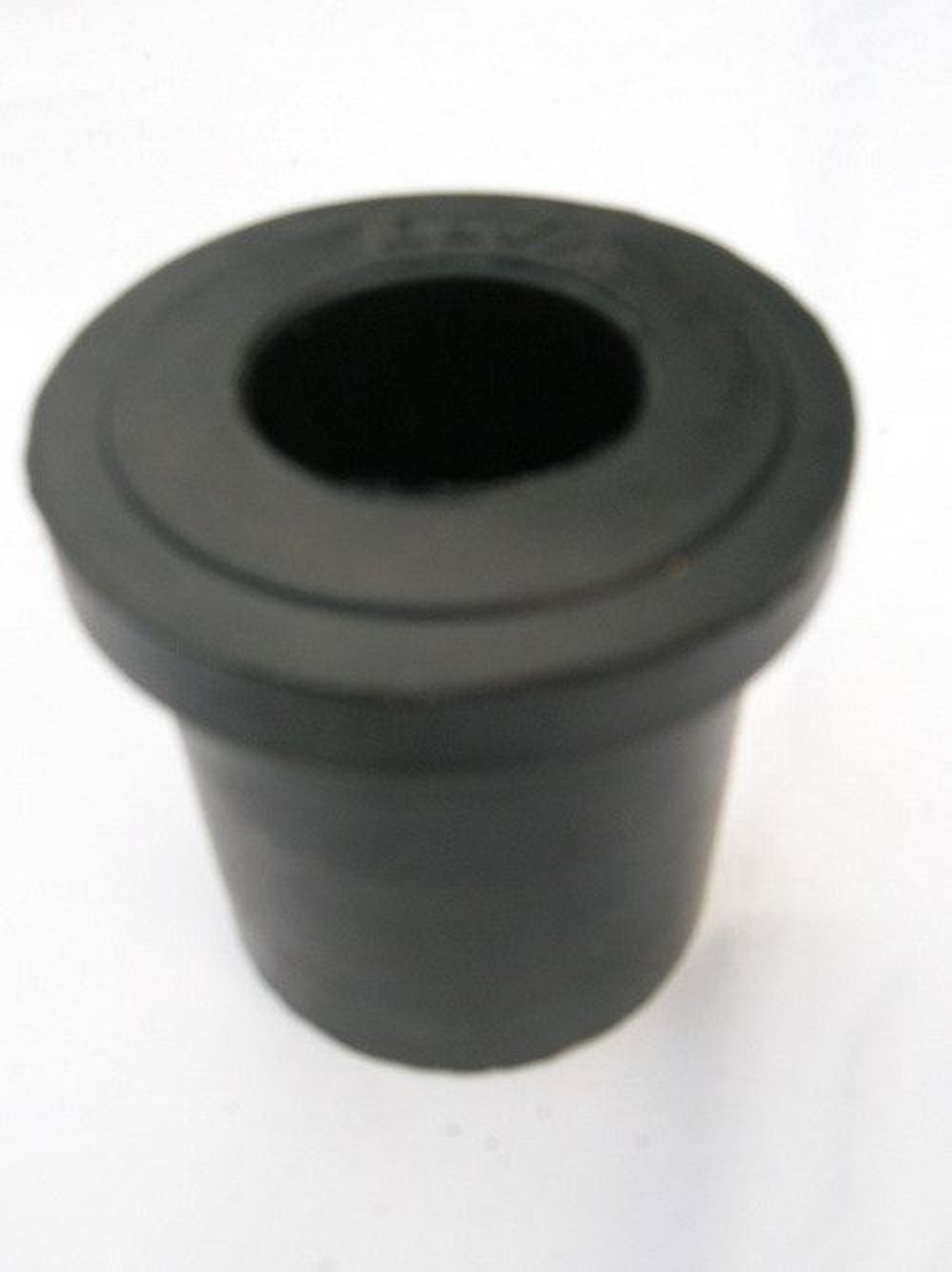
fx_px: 1248
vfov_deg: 54.0
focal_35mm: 34
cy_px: 636
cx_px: 476
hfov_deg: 41.7
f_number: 4.9
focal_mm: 5.7
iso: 50
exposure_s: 1/92.6
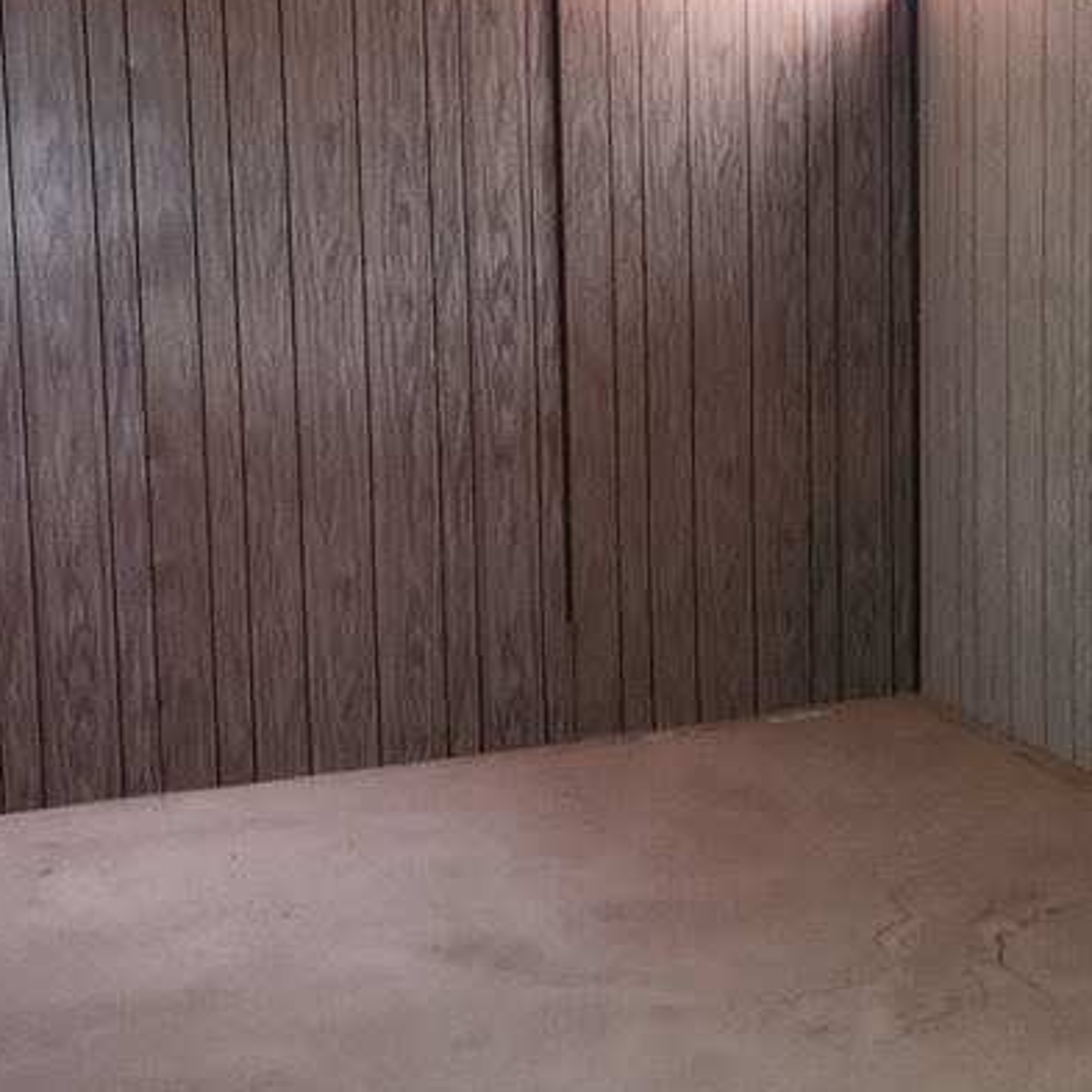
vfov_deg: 32.1
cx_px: 784
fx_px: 1892
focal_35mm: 53
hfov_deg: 31.8
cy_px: 411
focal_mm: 5.4
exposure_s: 1/10
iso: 320
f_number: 1.8
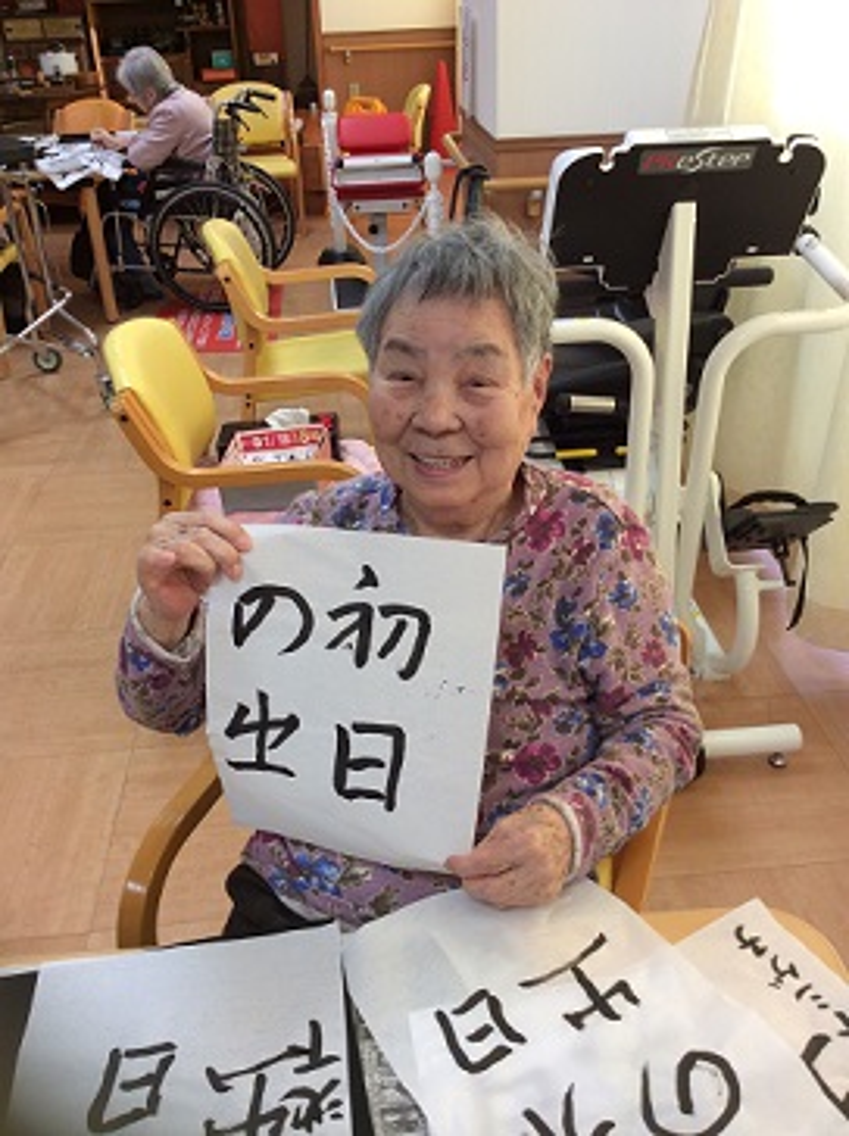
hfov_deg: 42.9
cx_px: 424
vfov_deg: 55.4
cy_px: 568
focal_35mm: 33
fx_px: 1082
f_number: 2.4
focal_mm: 3.3
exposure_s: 1/60
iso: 50
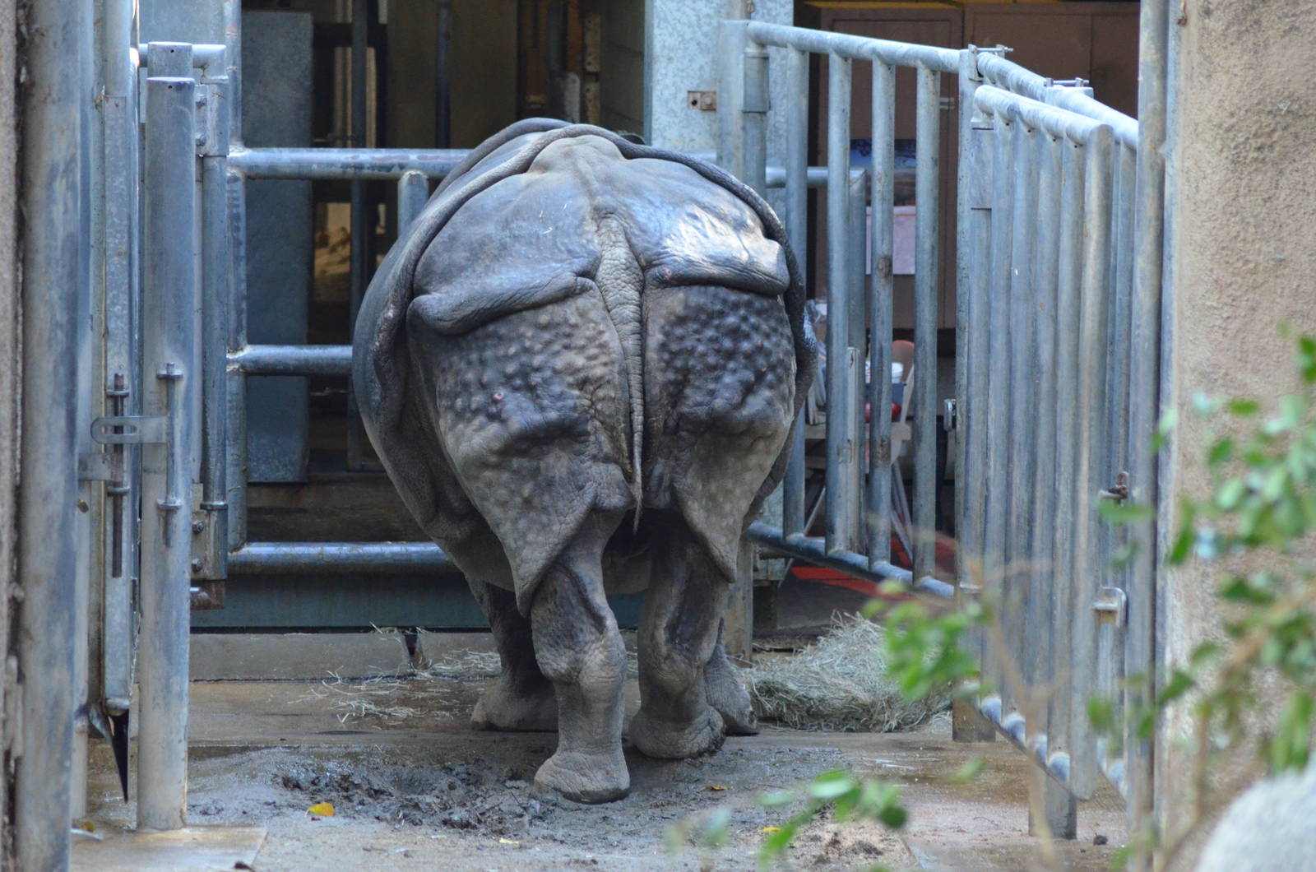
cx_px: 658
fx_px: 9029
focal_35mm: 248
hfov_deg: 8.3
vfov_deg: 5.5
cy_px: 436
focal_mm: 165
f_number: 4.5
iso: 3200
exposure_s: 1/320
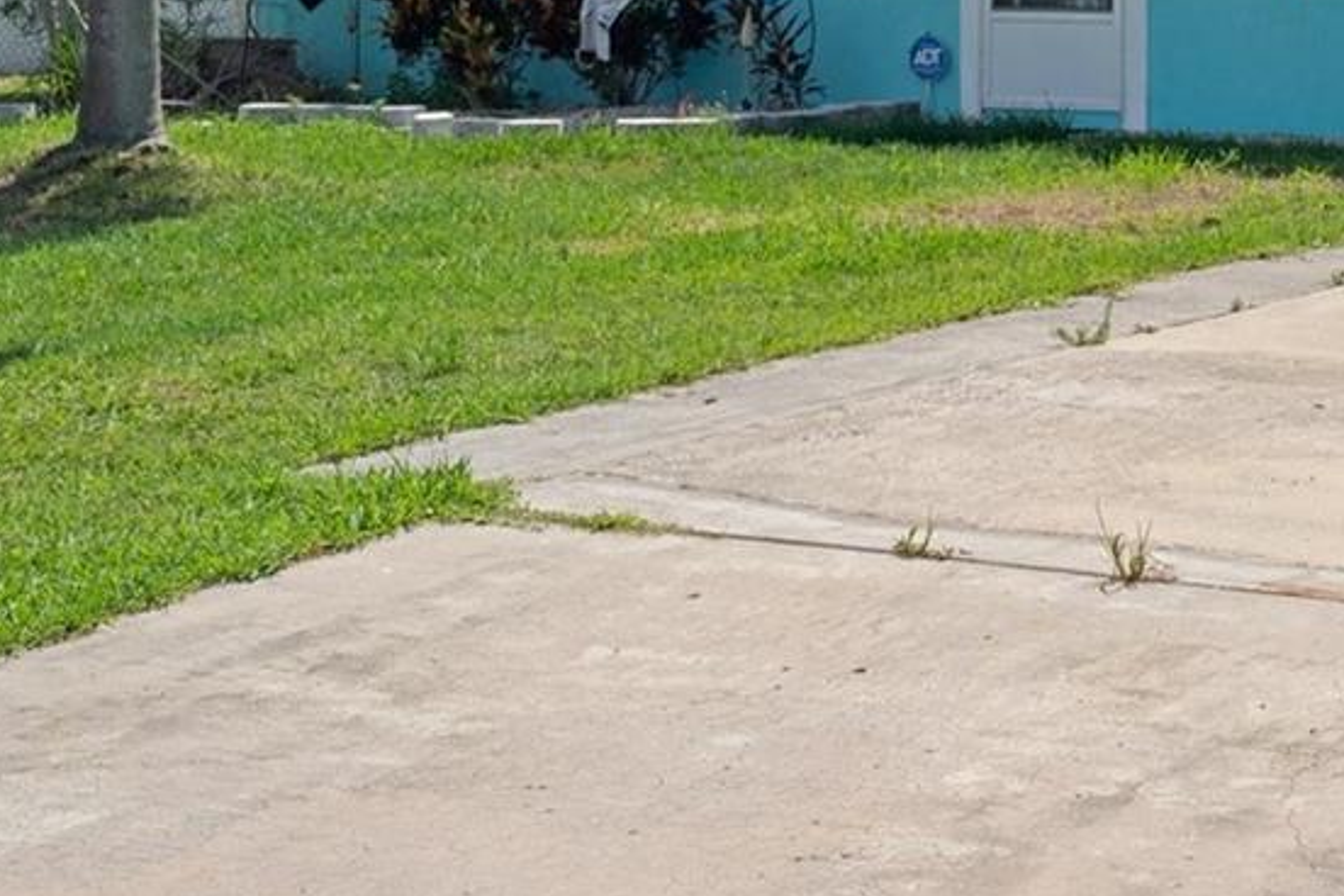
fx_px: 3136
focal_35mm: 84
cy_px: -17
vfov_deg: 15.9
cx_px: 1427
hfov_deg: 23.0
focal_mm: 29
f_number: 8
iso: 400
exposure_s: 1/500
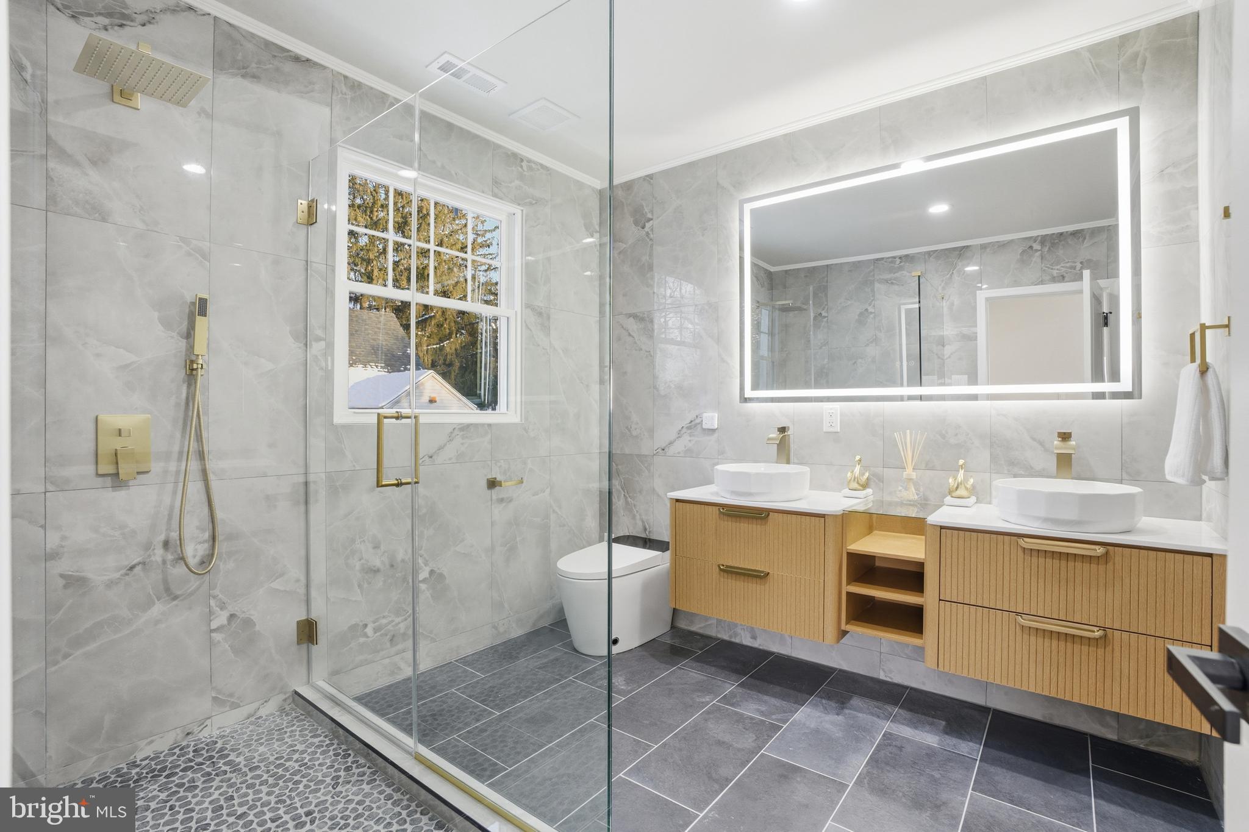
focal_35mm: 16
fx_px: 555
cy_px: 416
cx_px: 624
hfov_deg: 96.7
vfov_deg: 73.7
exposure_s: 1/250
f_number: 8
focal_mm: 16
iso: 400
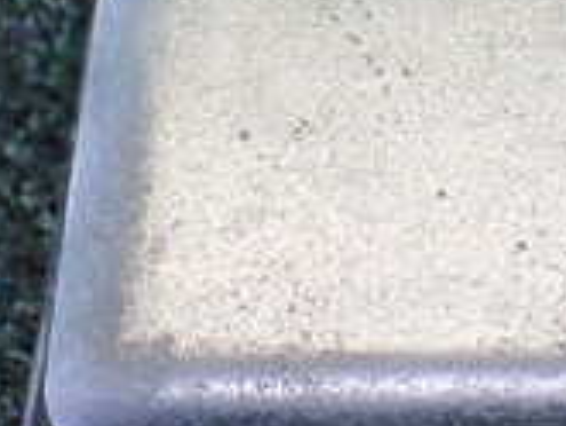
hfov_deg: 17.7
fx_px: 1784
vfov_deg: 13.4
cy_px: -21
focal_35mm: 109
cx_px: 545
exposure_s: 1/125
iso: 640
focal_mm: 5.4
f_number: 2.3
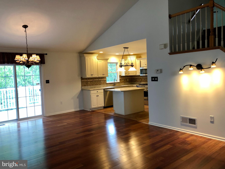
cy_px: 84
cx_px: 112
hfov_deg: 63.4
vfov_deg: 49.7
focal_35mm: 28
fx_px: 182
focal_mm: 4
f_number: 1.8
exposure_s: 1/30
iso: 40
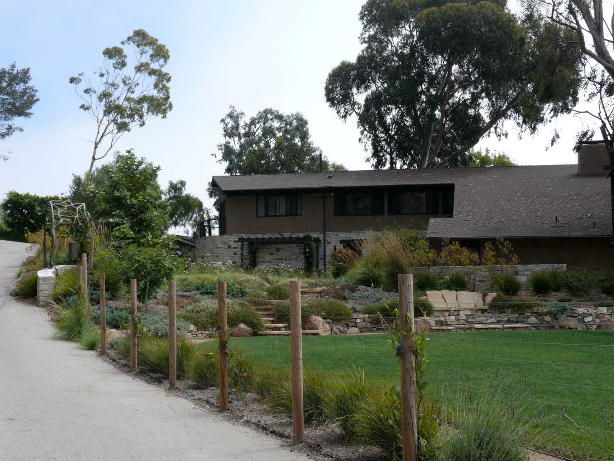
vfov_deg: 29.7
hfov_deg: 38.9
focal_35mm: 49
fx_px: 869
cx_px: 307
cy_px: 230
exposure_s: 1/400
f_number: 5.6
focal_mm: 10.3
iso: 100
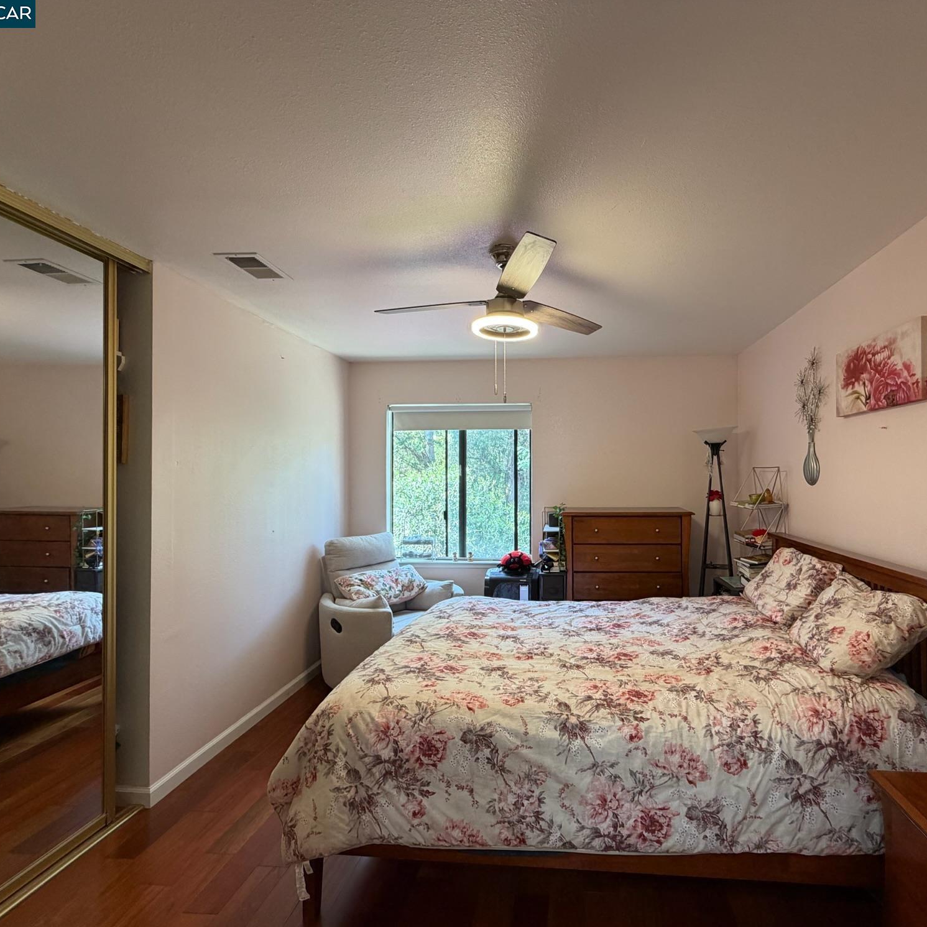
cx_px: 548
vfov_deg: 84.0
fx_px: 515
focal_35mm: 17
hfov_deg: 83.1
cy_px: 474
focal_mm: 2.22
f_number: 2.2
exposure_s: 1/60
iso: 200
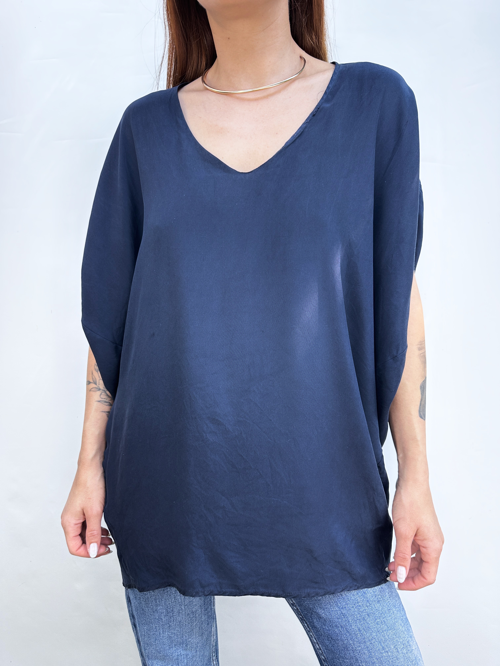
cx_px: 250
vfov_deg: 71.6
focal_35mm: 24
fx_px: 462
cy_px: 333
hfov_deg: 56.8
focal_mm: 6.86
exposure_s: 1/325
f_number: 1.78
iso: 80
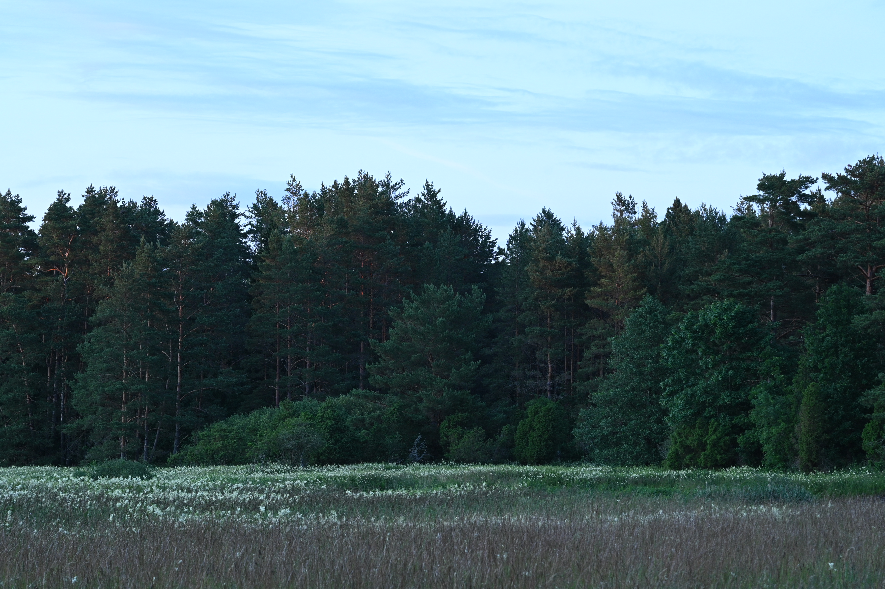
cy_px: 312
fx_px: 2702
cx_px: 393
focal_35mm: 110
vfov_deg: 12.4
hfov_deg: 18.6
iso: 1100
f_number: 8
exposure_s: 1/100
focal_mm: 96
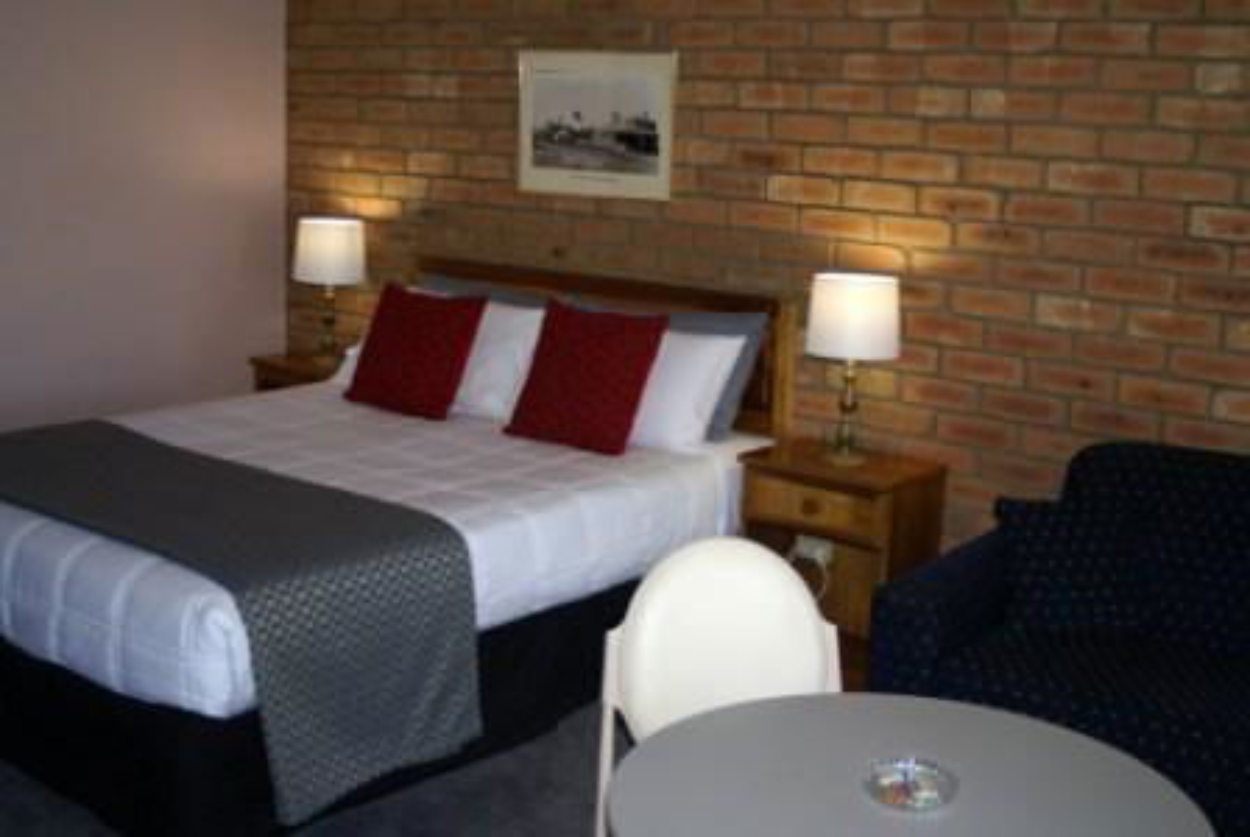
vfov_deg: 32.0
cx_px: 625
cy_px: 418
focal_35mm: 42
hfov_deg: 46.3
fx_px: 1460
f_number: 3.5
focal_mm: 28
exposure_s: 1/80
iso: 400
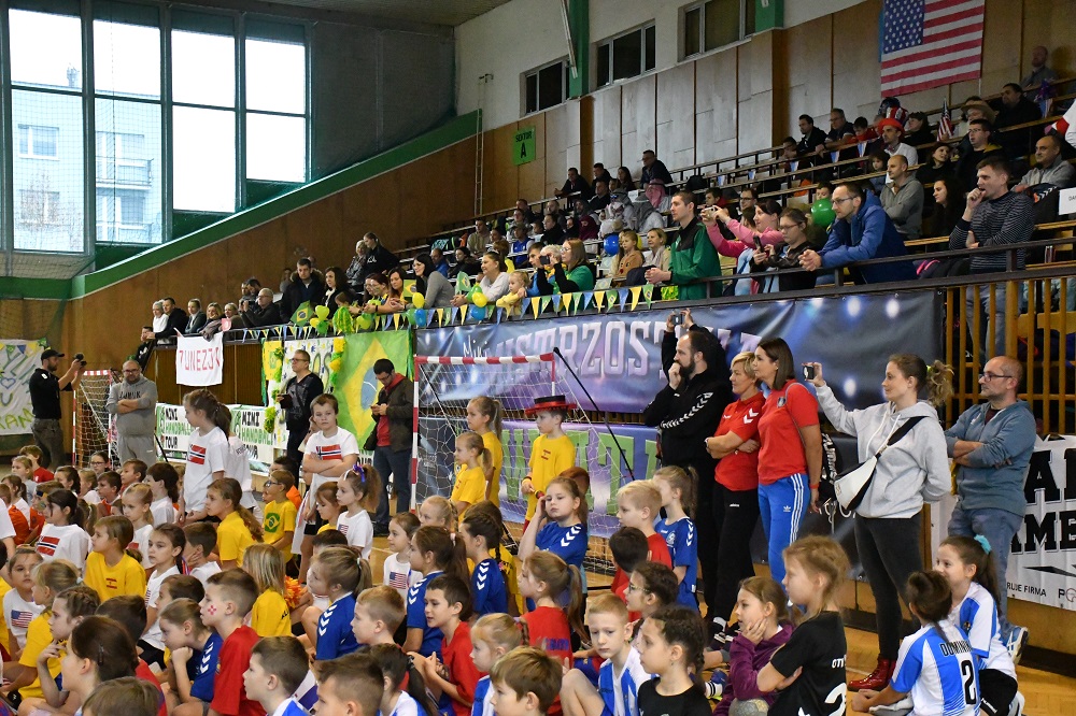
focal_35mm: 52
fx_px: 1554
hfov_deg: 38.2
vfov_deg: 26.0
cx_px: 538
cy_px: 358
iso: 14400
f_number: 4.2
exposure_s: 1/1000
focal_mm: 35
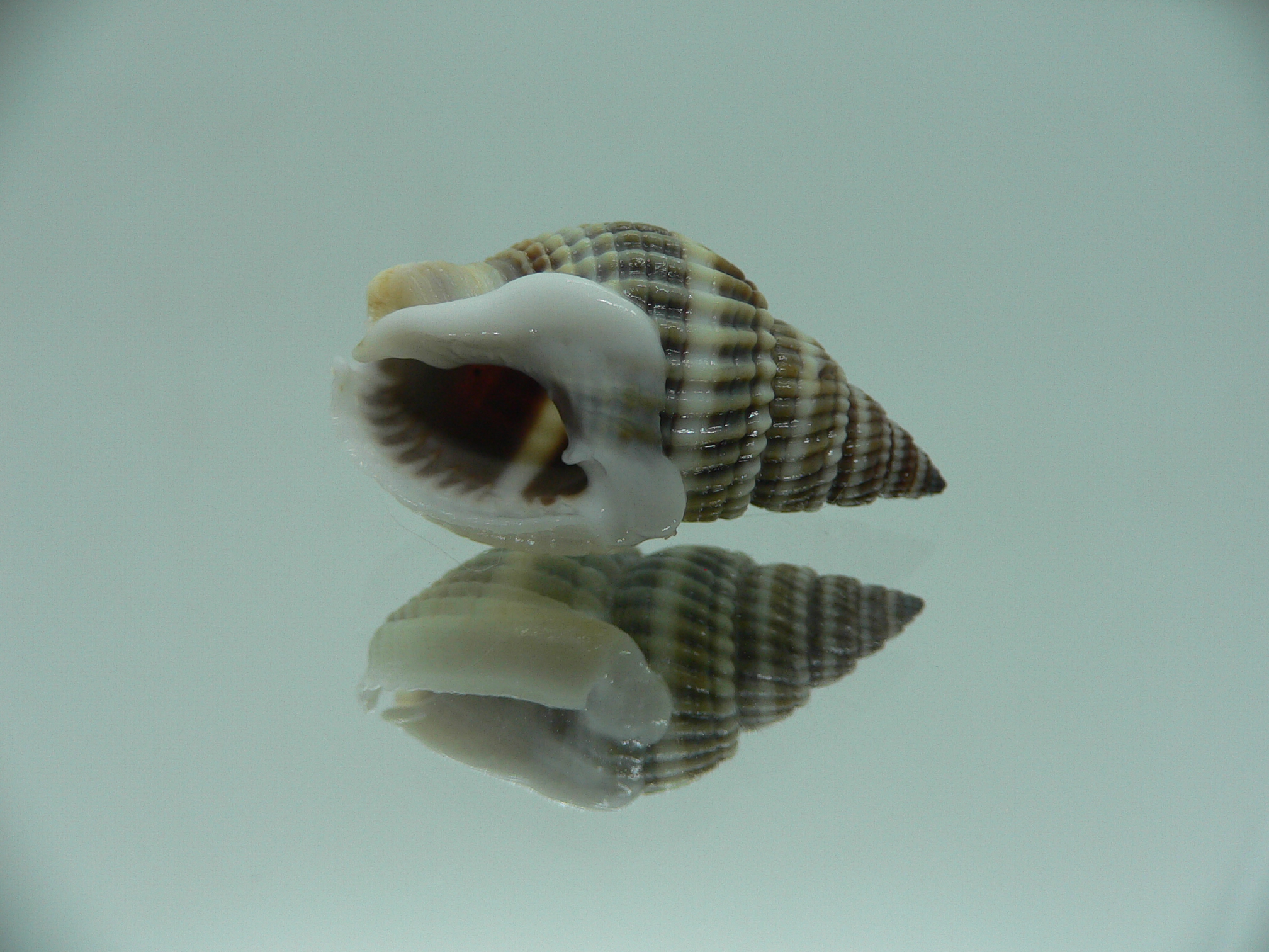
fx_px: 1283
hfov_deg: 52.6
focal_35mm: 35
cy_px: 476
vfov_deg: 40.7
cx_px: 634
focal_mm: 4.6
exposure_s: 1/60
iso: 80
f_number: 2.8
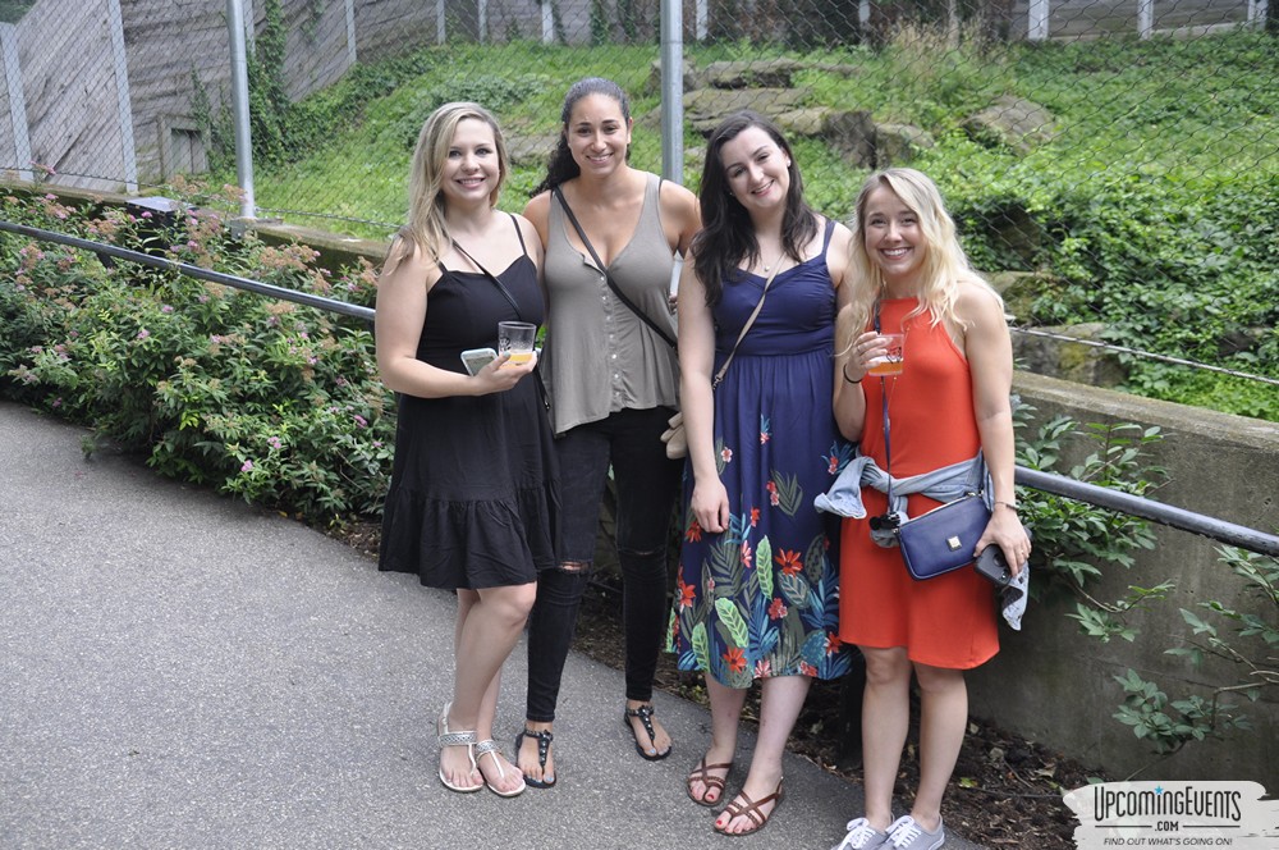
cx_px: 640
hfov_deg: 51.3
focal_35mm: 38
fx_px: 1331
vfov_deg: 35.4
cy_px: 425
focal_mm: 25
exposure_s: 1/60
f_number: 4
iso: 400
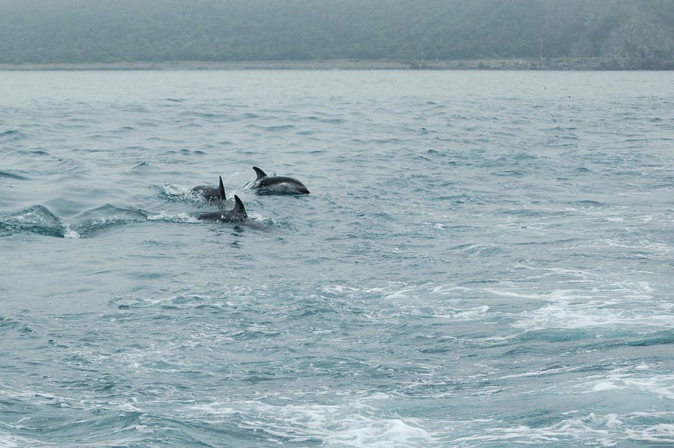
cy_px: 249
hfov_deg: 17.3
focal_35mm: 118
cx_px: 224
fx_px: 2207
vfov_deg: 11.6
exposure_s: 1/2000
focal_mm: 56
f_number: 5.6
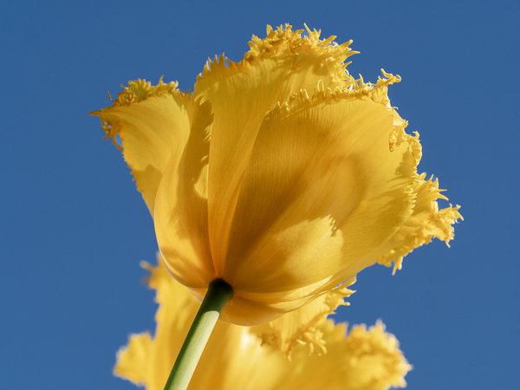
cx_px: 260
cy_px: 195
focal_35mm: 120
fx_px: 1803
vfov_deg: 12.3
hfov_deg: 16.4
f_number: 7.1
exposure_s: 1/640
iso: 200
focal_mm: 60
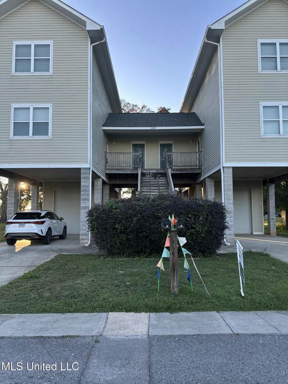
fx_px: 266
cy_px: 192
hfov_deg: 56.8
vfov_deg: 71.6
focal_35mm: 24
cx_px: 144
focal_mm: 6.86
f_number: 1.78
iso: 80
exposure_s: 1/424
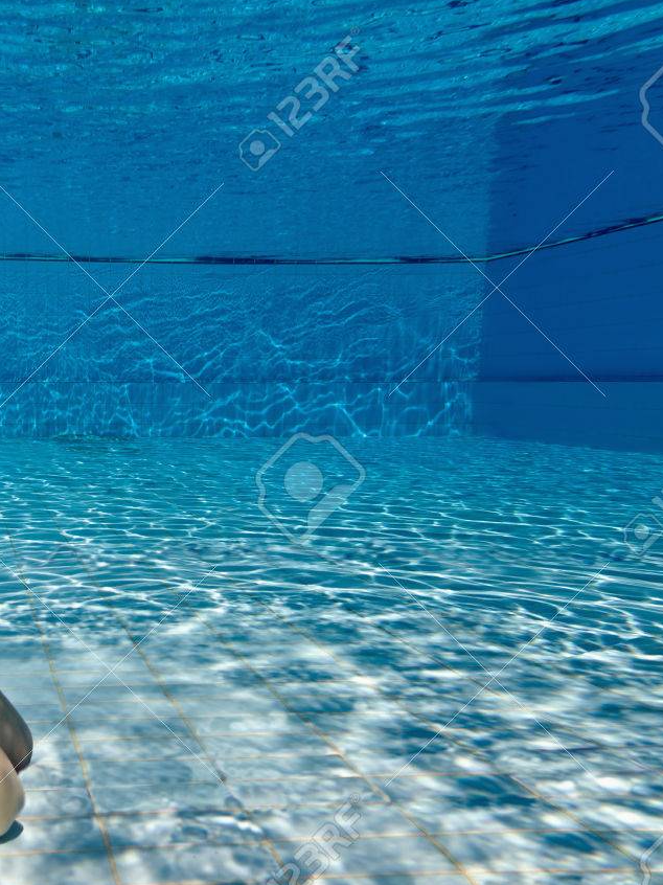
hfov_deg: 42.8
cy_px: 443
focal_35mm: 31
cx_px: 110
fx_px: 792
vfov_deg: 58.4
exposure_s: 1/1000
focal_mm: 14
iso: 100
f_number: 6.3
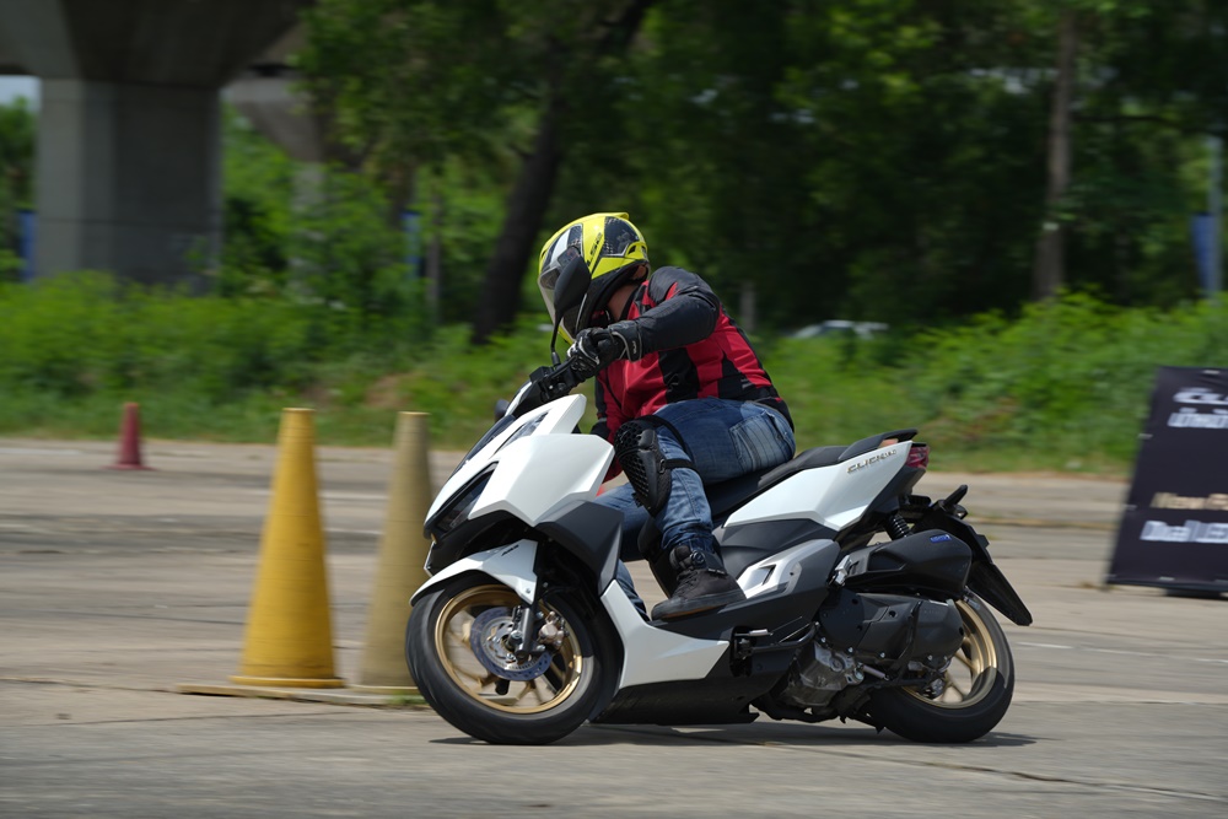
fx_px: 6823
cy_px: 410
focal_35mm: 200
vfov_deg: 6.9
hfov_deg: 10.3
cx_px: 614
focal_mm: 200
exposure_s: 1/160
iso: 50
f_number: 9
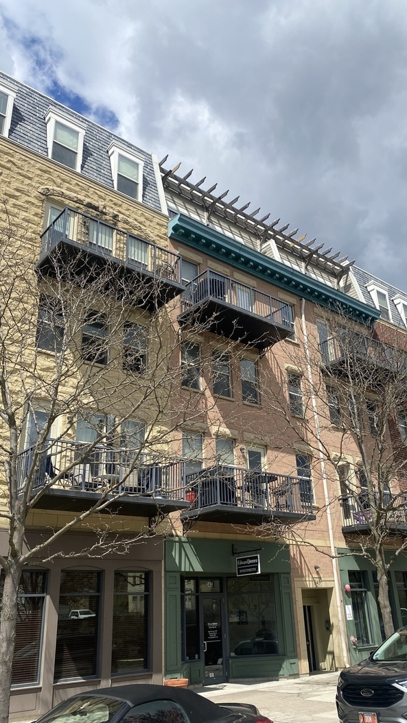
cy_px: 369
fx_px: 557
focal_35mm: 29
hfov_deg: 40.1
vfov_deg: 66.1
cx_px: 230
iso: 32
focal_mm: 4.25
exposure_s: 1/3846
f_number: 1.8
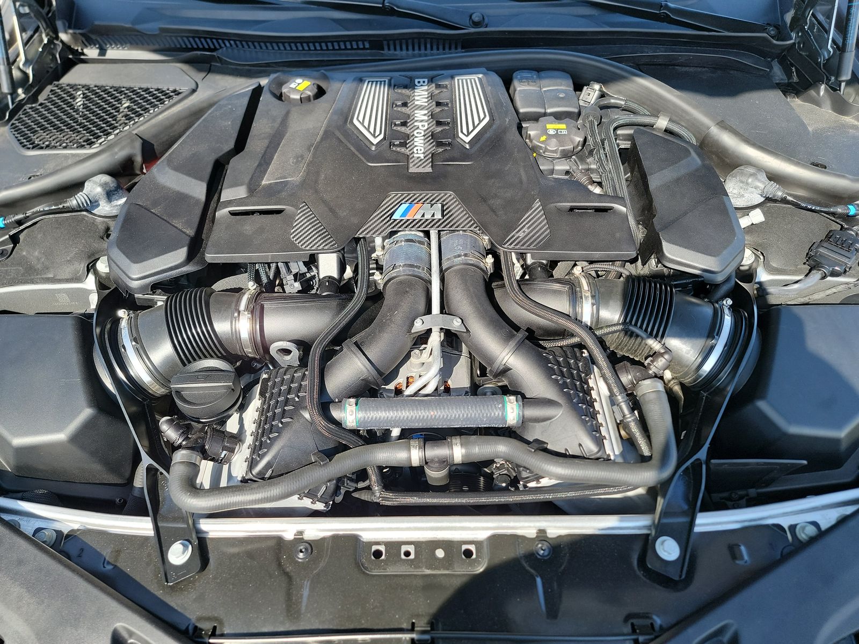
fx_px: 596
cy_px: 322
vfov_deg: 56.8
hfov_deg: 71.6
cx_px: 430
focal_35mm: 24
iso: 50
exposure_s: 1/173
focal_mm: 6.7
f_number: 1.8
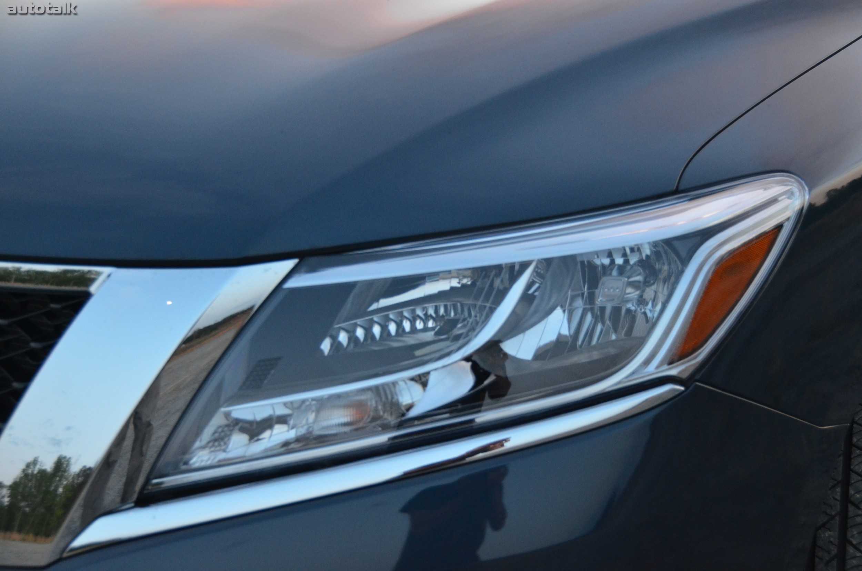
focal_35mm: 66
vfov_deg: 20.5
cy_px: 286
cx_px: 431
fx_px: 1577
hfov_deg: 30.6
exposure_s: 1/100
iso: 1600
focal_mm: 44
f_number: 4.5
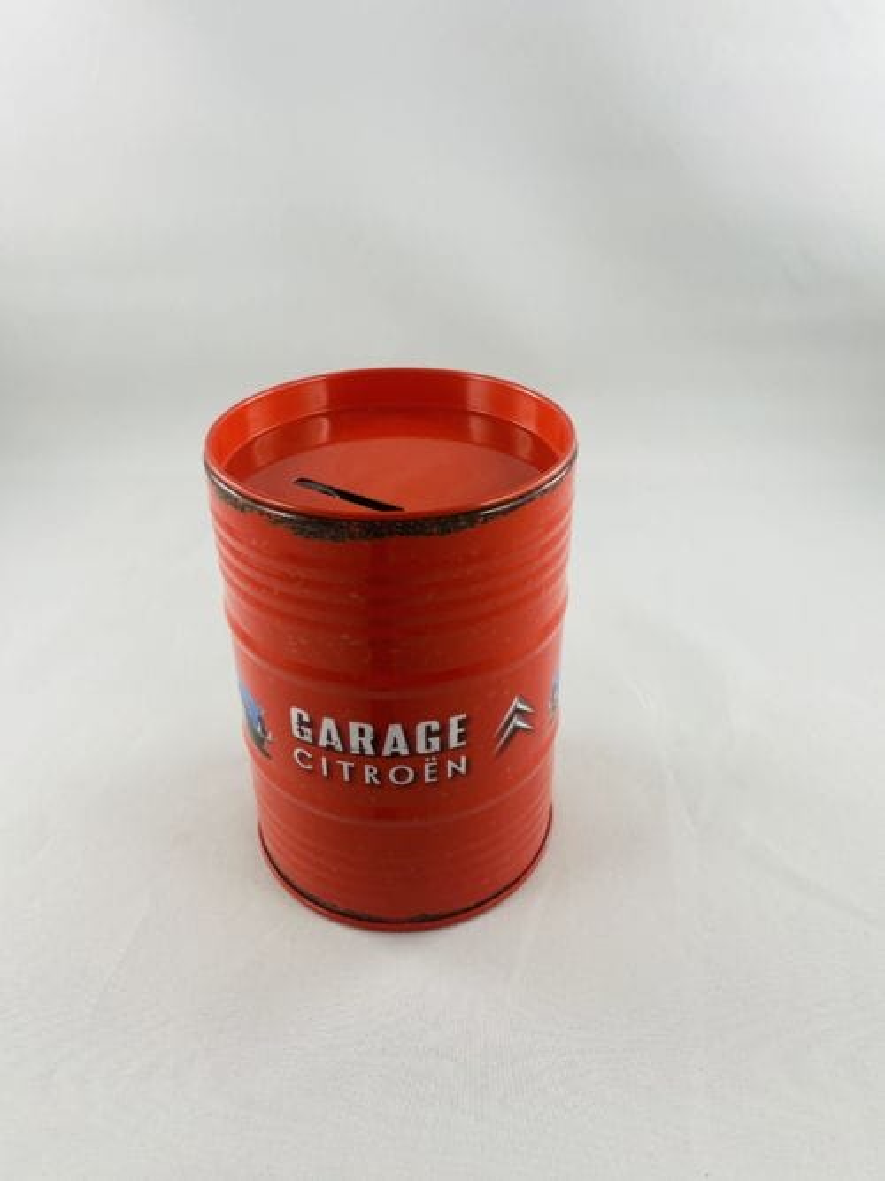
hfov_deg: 53.0
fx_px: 887
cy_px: 590
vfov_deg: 67.3
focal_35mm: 26
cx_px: 442
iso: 50
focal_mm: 4.25
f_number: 1.8
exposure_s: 1/100
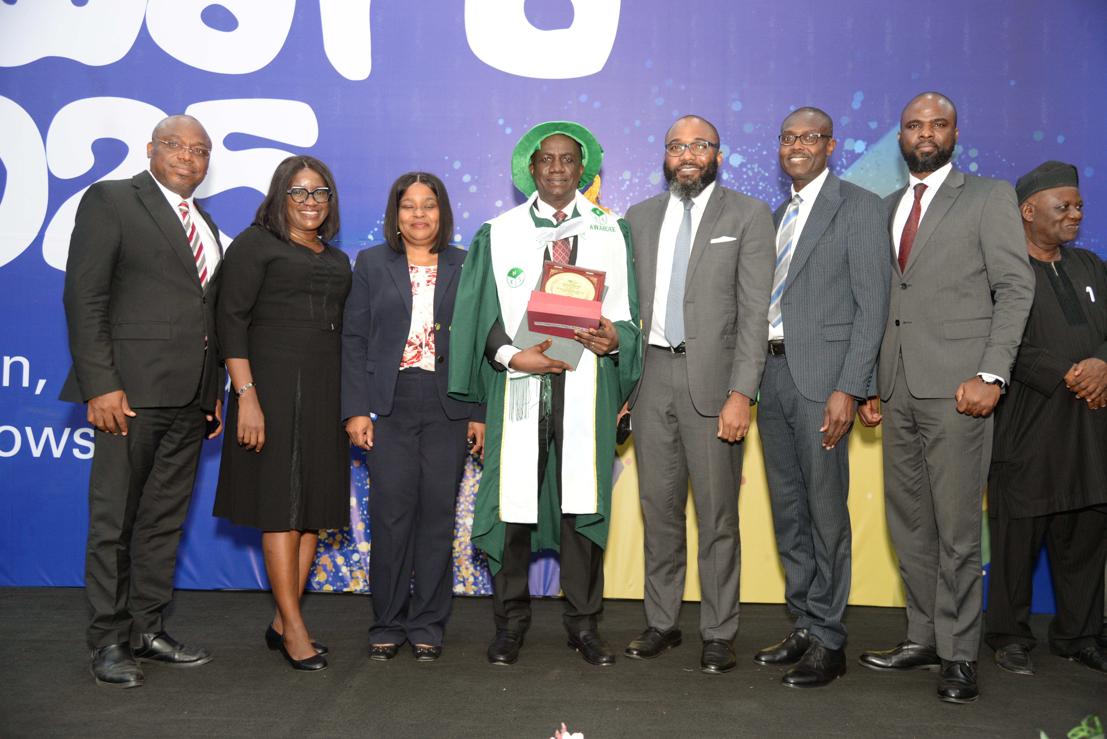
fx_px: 954
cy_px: 370
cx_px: 554
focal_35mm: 31
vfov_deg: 42.4
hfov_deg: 60.3
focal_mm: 31
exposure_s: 1/160
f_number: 4
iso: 1000
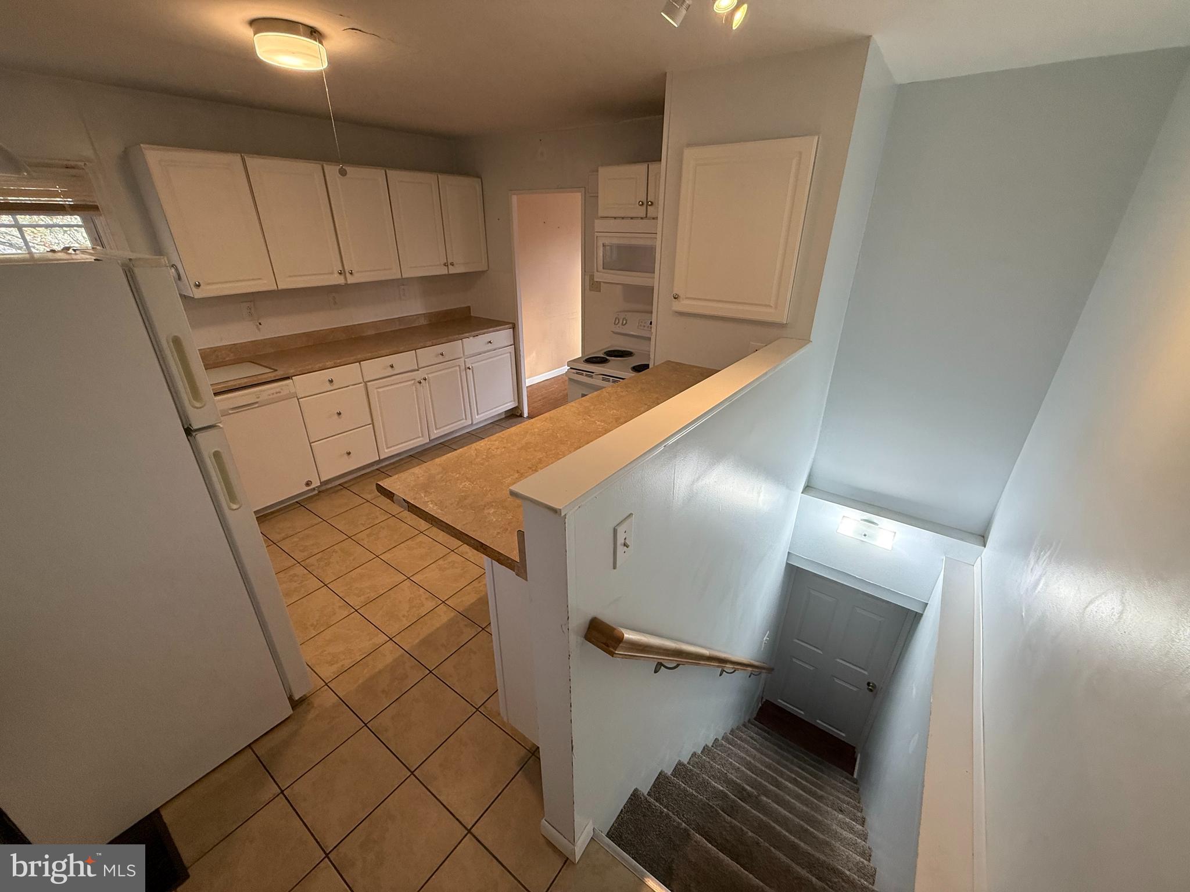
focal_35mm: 14
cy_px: 446
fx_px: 481
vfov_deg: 85.7
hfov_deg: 102.1
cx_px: 595
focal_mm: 2.22
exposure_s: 1/120
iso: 200
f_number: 2.2
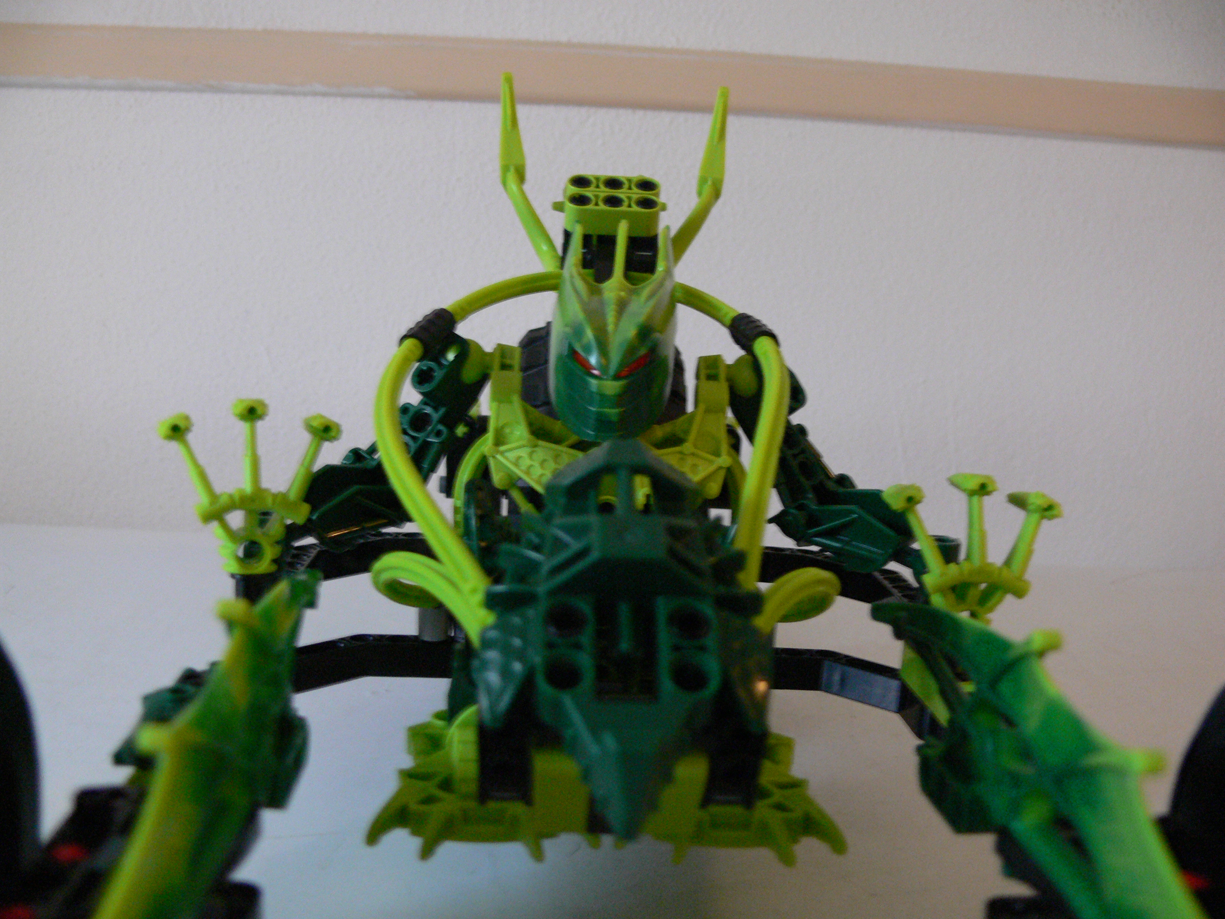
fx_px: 1239
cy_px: 460
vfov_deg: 40.7
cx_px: 612
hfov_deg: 52.6
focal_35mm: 35
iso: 200
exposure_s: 1/5
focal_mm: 7.4
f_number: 2.8
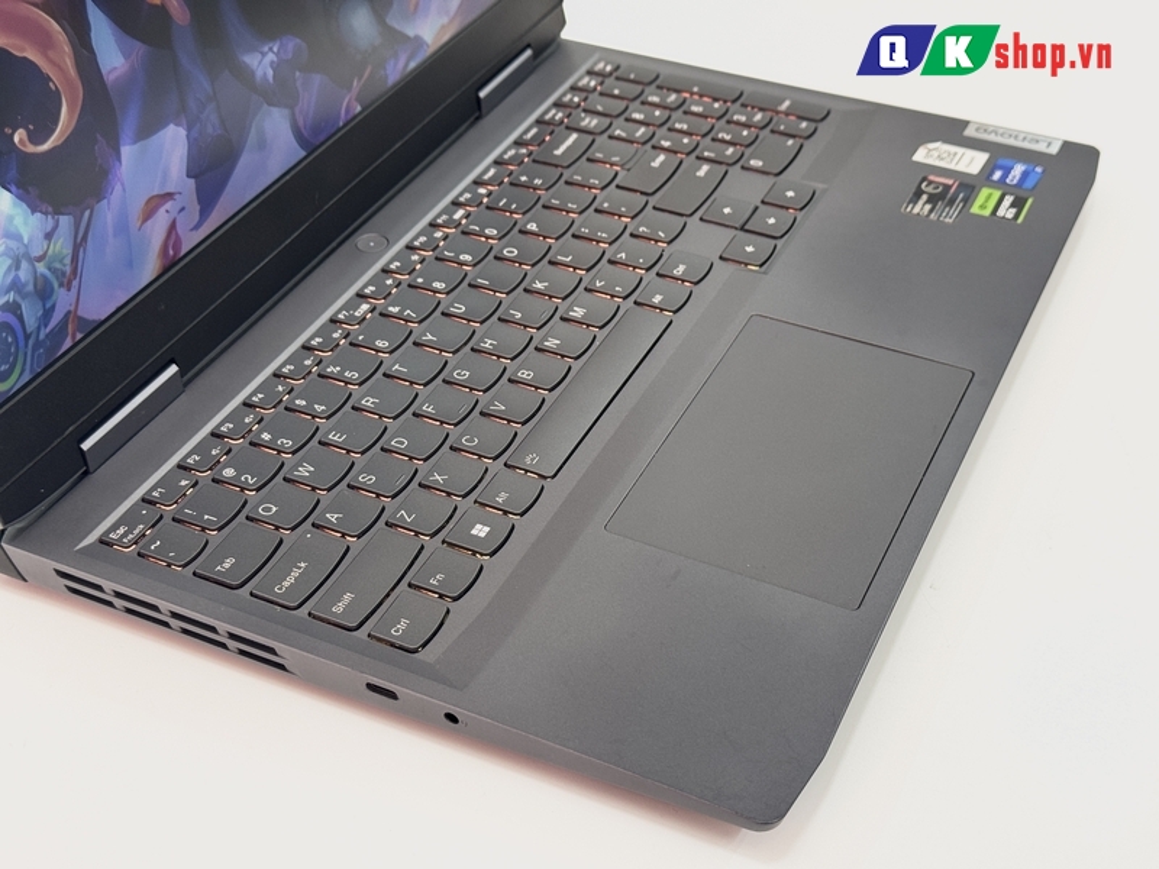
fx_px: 1607
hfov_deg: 39.7
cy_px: 434
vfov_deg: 30.3
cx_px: 580
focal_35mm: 48
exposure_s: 1/93
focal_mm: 6.76
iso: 100
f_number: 1.78
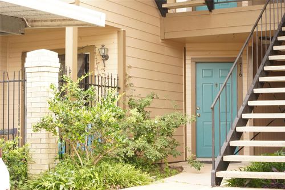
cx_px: 142
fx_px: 673
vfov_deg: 16.1
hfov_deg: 23.9
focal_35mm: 85
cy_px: 95
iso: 2500
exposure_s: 1/30
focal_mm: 85
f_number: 22
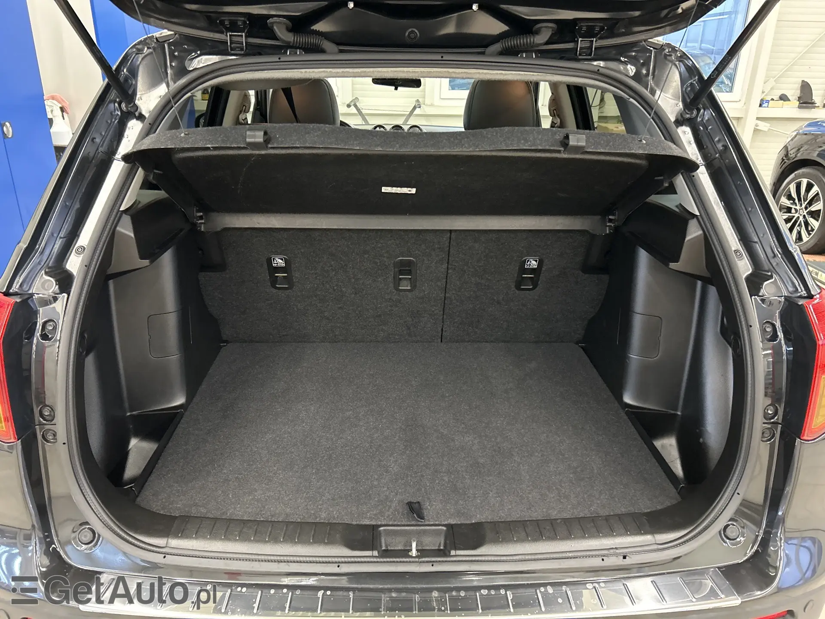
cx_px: 412
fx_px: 620
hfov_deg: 67.3
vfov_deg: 53.1
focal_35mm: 26
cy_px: 310
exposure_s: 1/33
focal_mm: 5.7
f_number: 1.5
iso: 500
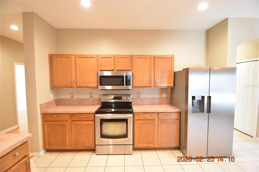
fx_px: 108
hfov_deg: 100.4
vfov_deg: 77.3
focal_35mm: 15
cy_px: 86
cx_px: 130
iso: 800
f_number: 3.5
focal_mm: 10
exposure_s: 1/15
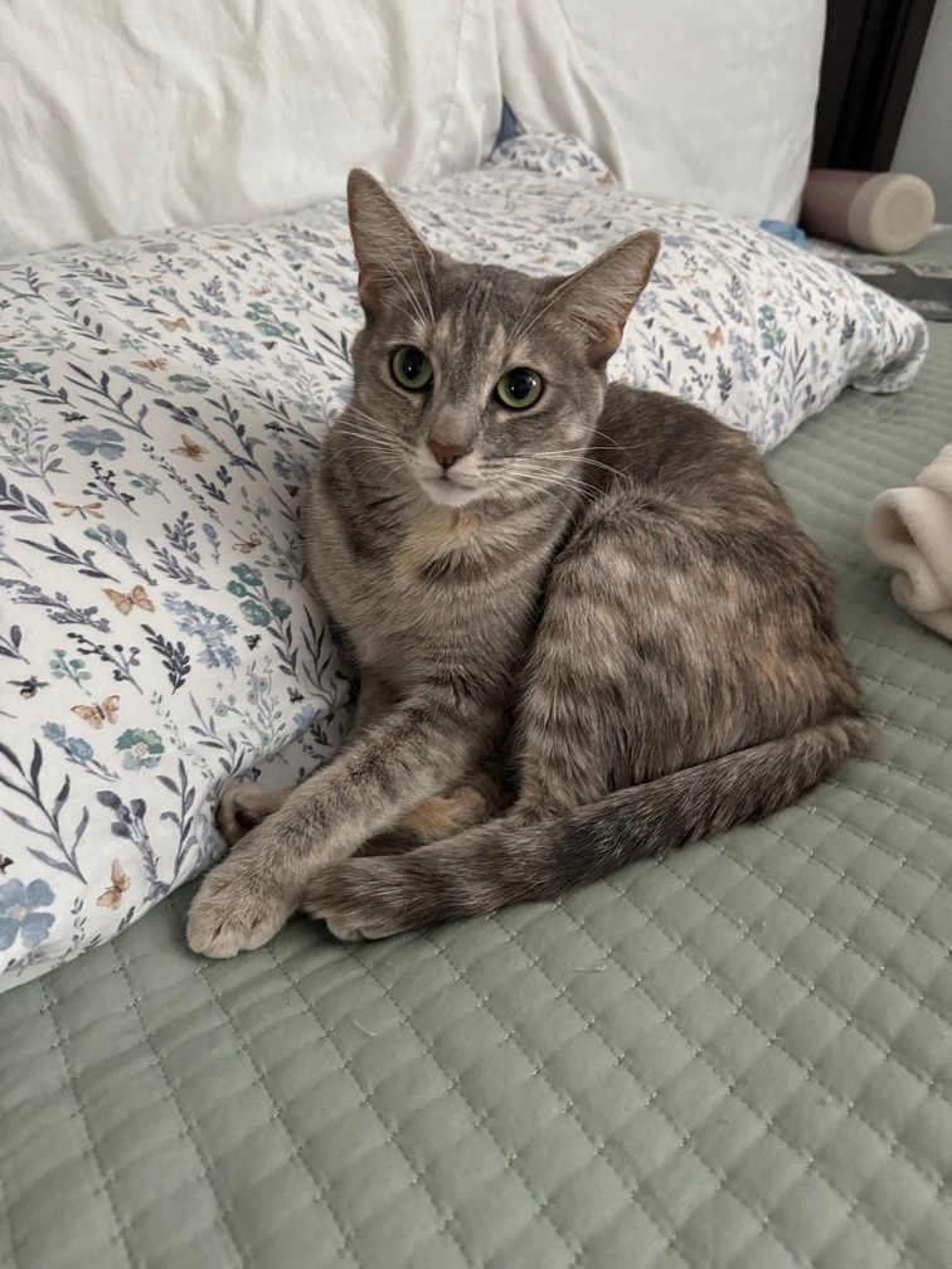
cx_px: 476
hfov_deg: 56.8
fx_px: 880
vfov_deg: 71.6
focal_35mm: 24
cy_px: 634
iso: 800
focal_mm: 6.76
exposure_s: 1/60
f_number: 1.78
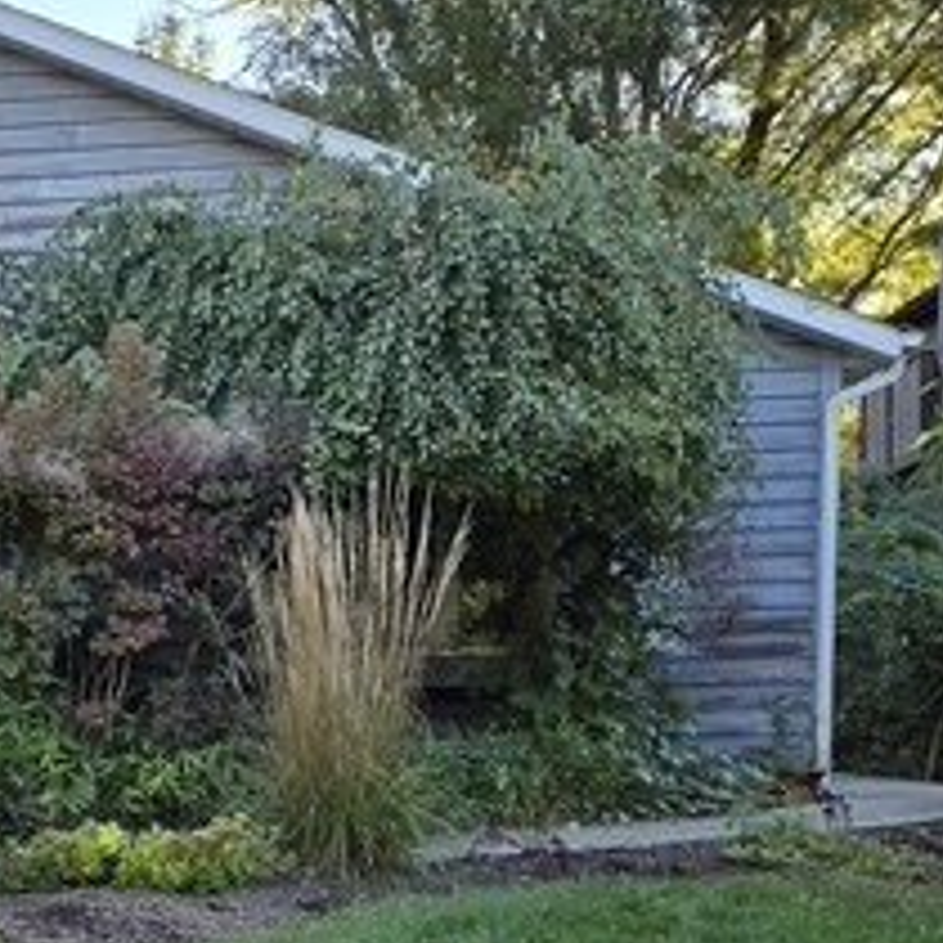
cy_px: 889
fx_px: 1911
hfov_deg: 26.4
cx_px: 18
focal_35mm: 62
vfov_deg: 26.6
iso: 25
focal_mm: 5.4
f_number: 1.8
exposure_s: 1/338
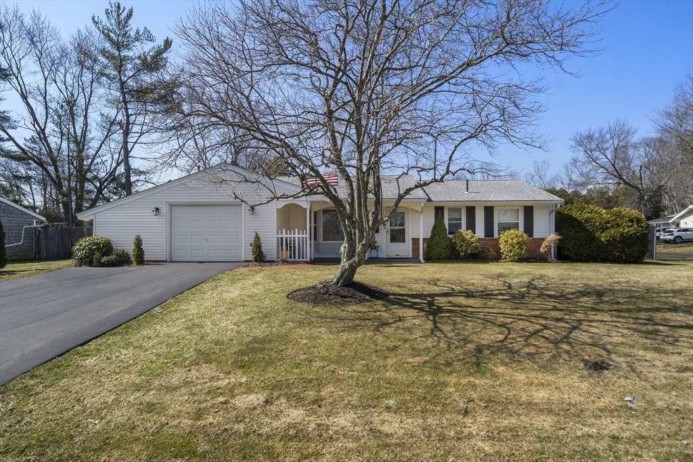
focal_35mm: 19
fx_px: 366
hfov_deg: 86.9
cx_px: 346
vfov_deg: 64.6
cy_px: 231
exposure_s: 1/1000
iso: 320
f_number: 7.1
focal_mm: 19
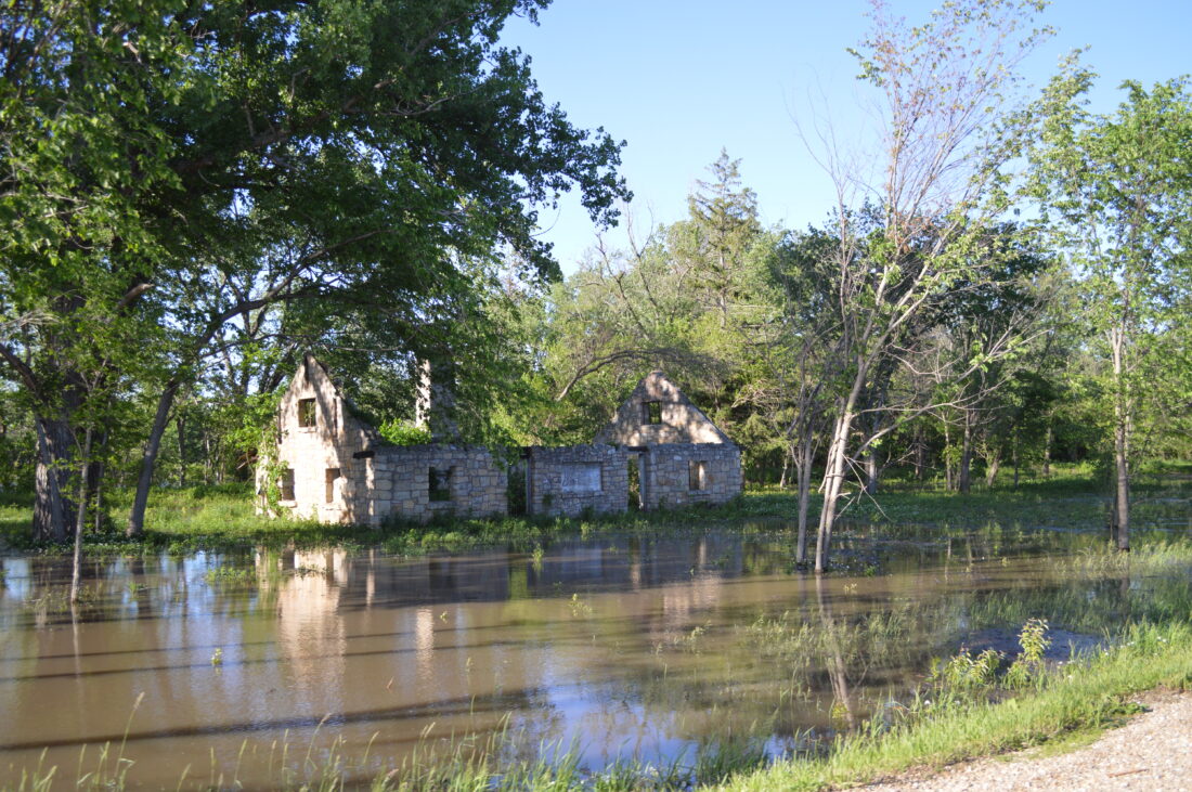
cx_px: 596
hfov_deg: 57.3
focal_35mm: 33
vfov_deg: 39.9
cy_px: 396
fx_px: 1092
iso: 400
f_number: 4
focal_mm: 22
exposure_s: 1/800
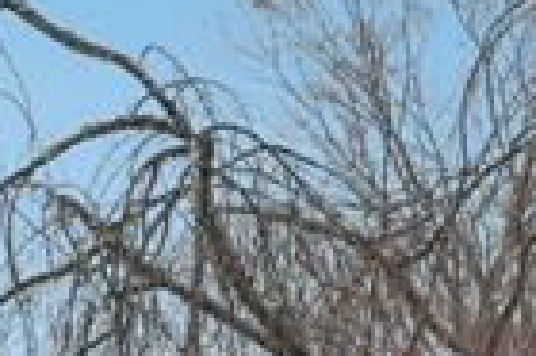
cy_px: 857
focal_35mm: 253
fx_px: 3757
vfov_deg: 5.3
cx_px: 1214
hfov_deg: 7.7
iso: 100
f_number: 9
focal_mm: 34.5
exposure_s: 1/125
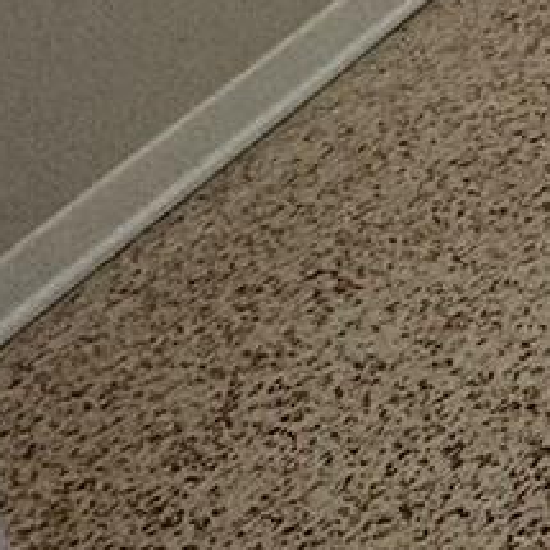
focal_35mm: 92
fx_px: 1654
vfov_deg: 14.5
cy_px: -657
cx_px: 1607
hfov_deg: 11.6
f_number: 2.2
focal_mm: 2.22
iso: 100
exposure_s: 1/120
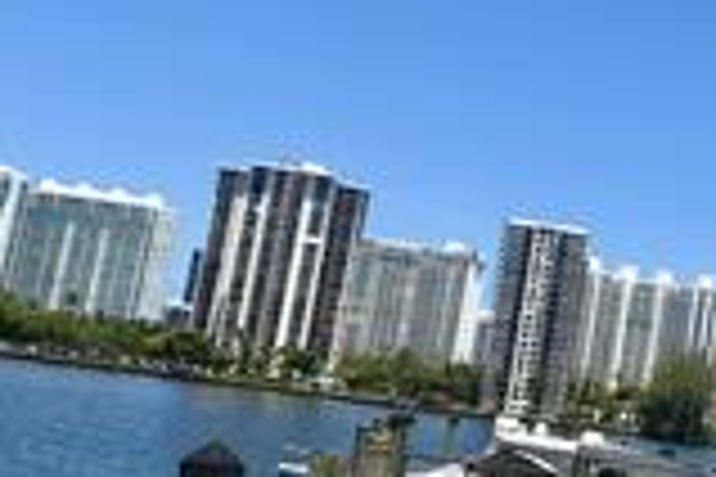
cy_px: 194
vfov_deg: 20.0
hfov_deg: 27.6
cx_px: 748
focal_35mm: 68
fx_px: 1352
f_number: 1.6
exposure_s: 1/3623
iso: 50
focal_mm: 5.96
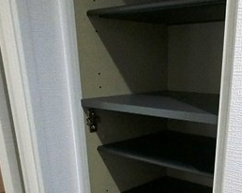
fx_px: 329
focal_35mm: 46
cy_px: 222
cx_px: 162
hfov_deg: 39.9
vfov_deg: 29.0
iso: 1600
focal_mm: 4.06
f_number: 2.7
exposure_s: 1/160
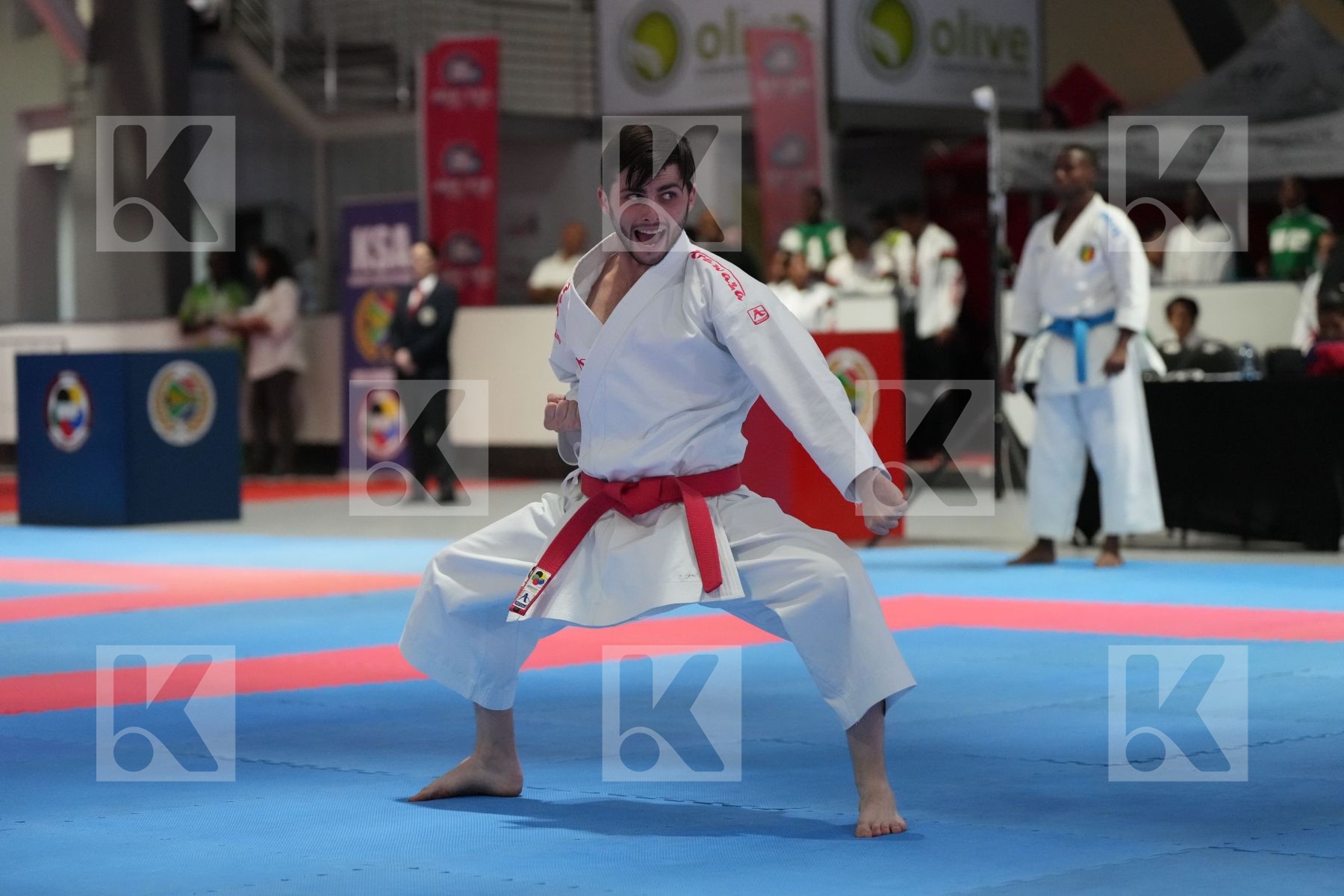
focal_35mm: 98
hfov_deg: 20.8
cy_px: 448
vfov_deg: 14.0
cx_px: 672
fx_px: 3658
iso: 6400
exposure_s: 1/500
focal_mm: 98
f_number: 2.8
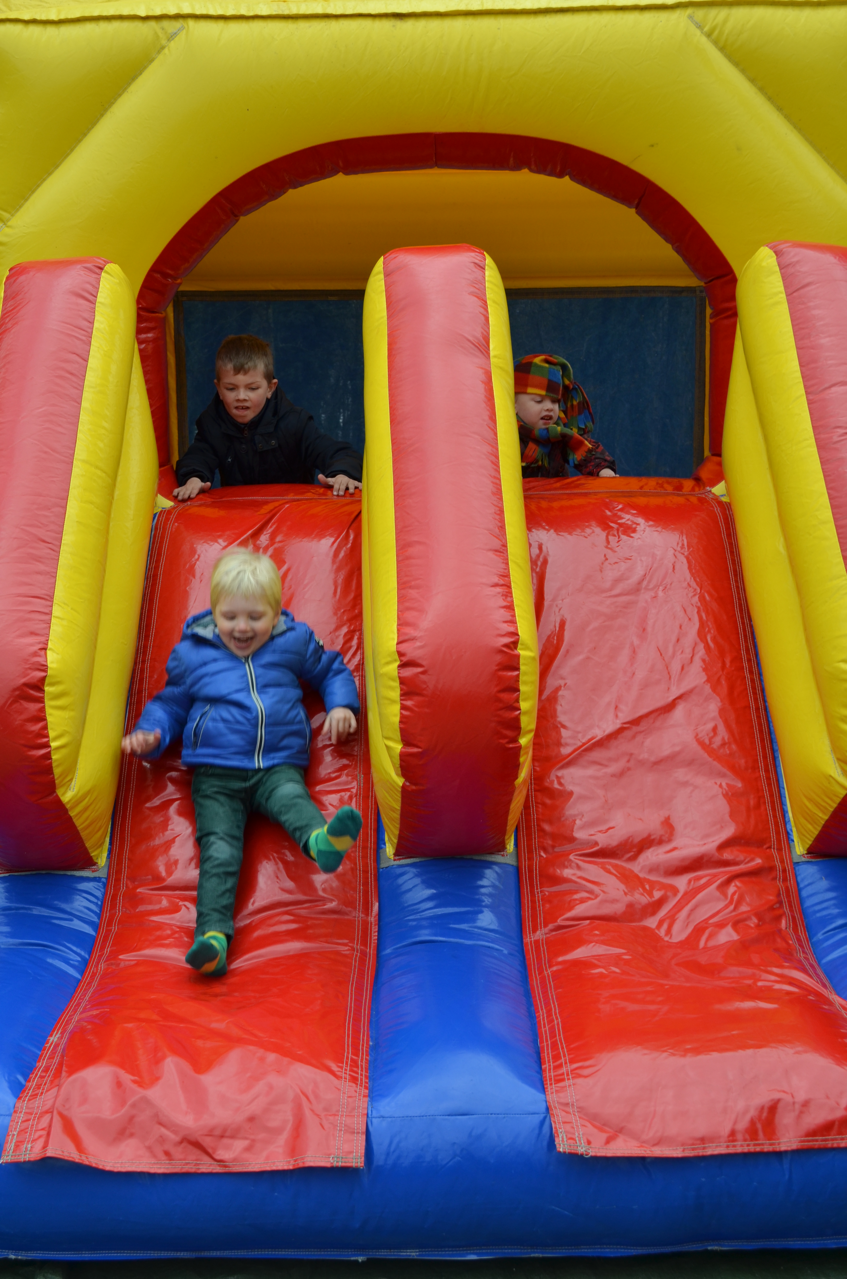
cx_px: 424
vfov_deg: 46.5
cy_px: 640
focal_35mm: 42
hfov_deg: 31.8
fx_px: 1489
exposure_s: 1/200
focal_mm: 28
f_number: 7.1
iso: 200
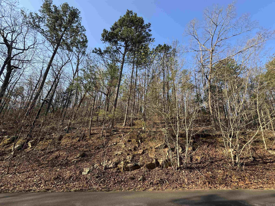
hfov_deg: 102.1
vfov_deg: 85.7
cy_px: 103
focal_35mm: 14
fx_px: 111
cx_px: 138
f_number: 2.2
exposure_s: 1/451
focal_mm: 2.22
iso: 40
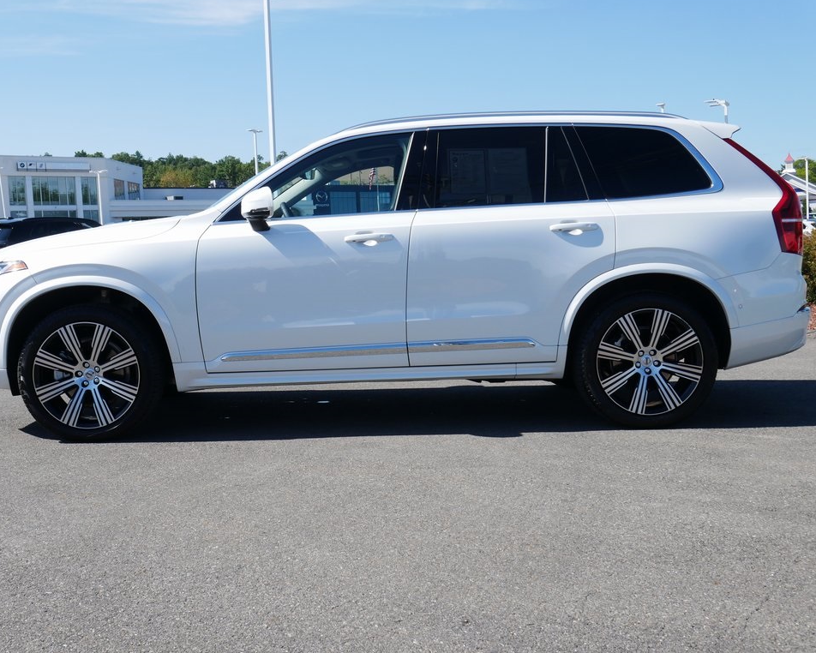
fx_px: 1015
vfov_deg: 35.7
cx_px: 381
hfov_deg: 43.8
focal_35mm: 42
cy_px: 325
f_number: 8
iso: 200
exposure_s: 1/400
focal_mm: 20
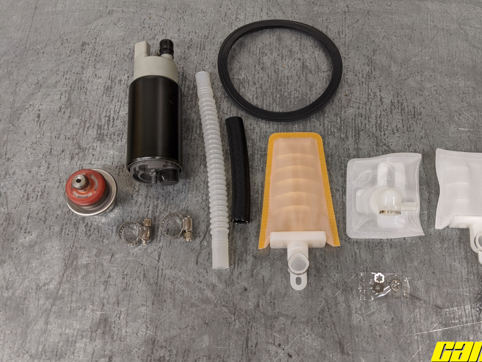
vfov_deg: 42.9
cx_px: 291
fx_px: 460
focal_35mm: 33
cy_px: 194
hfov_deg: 54.9
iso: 69
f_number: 1.8
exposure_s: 1/30
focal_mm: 4.44
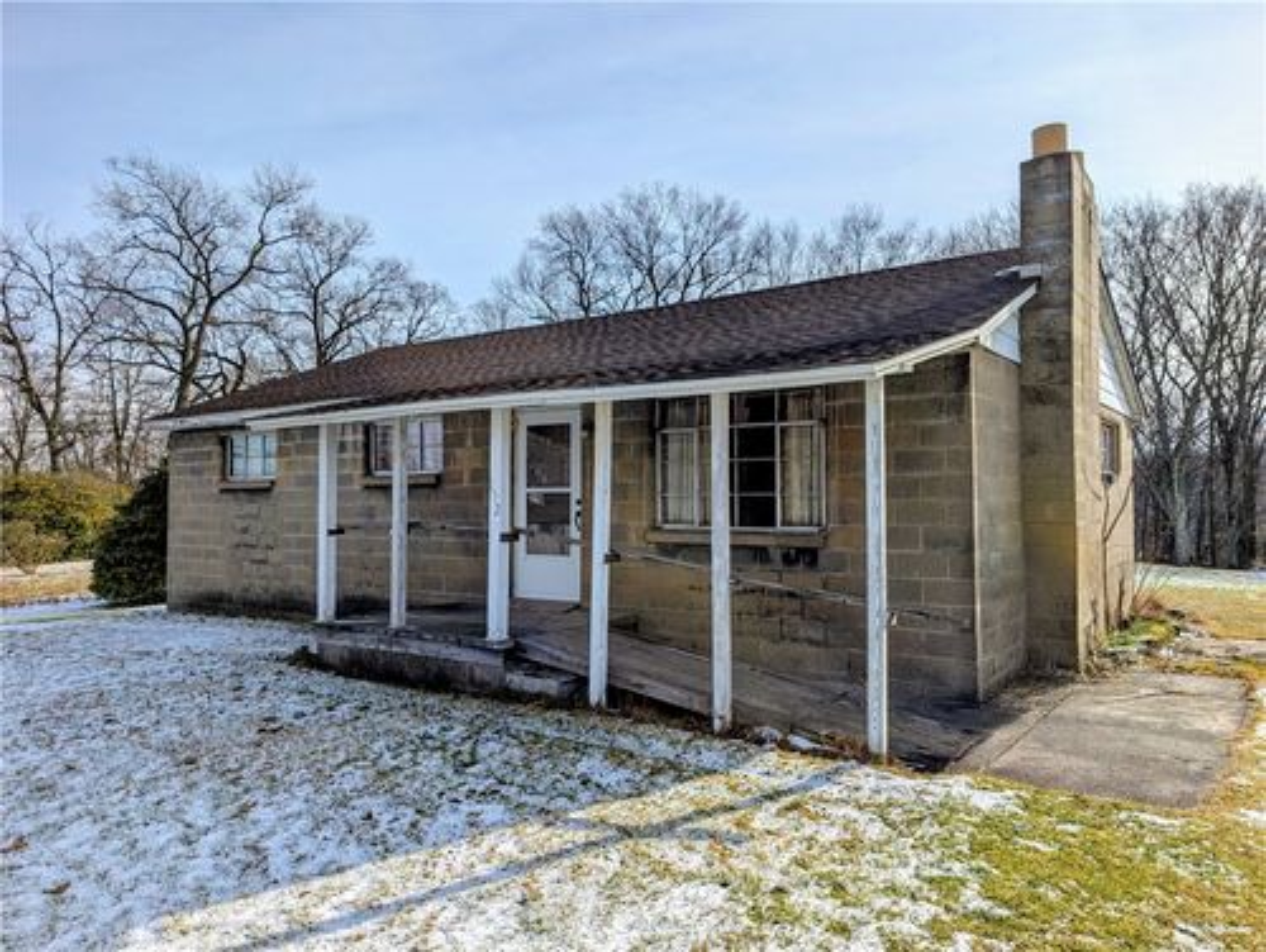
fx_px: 879
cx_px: 633
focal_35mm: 24
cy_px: 476
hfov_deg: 71.5
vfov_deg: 56.9
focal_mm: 6.9
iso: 21
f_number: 1.68
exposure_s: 1/1527
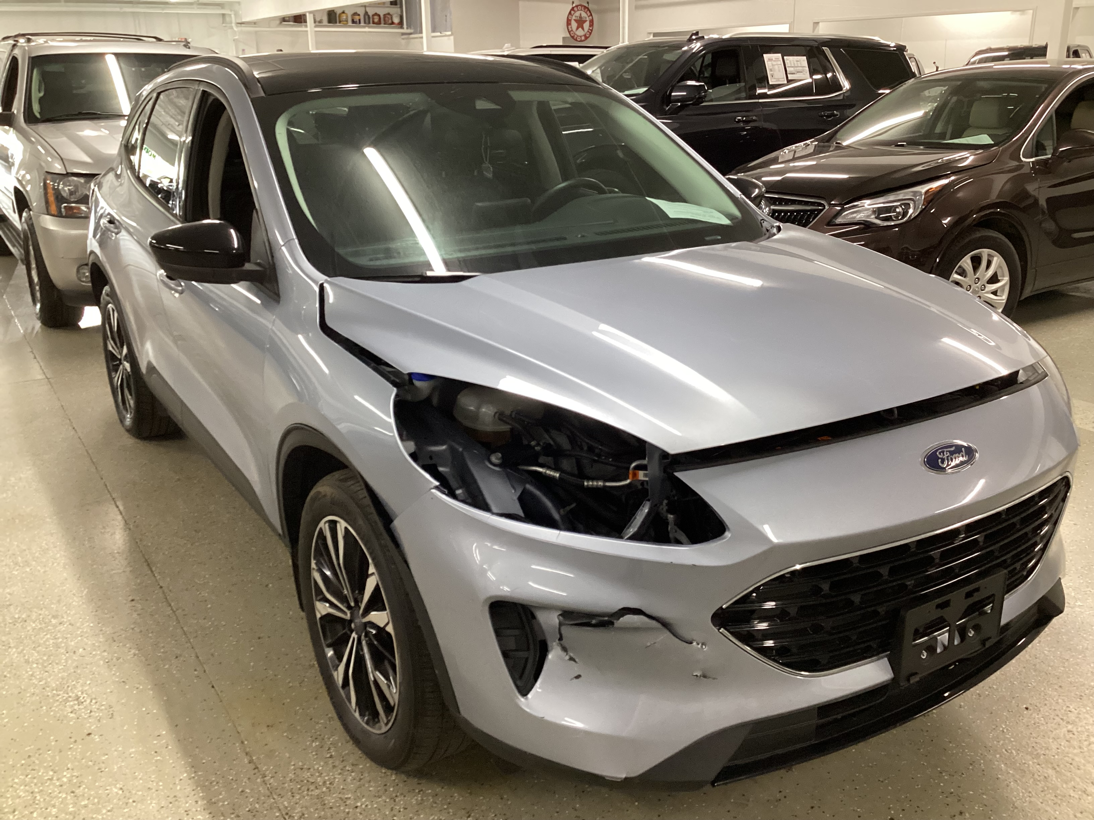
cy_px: 410
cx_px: 547
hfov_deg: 58.4
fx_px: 980
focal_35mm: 31
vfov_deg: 45.4
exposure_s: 1/60
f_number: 2.4
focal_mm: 3.3
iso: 250
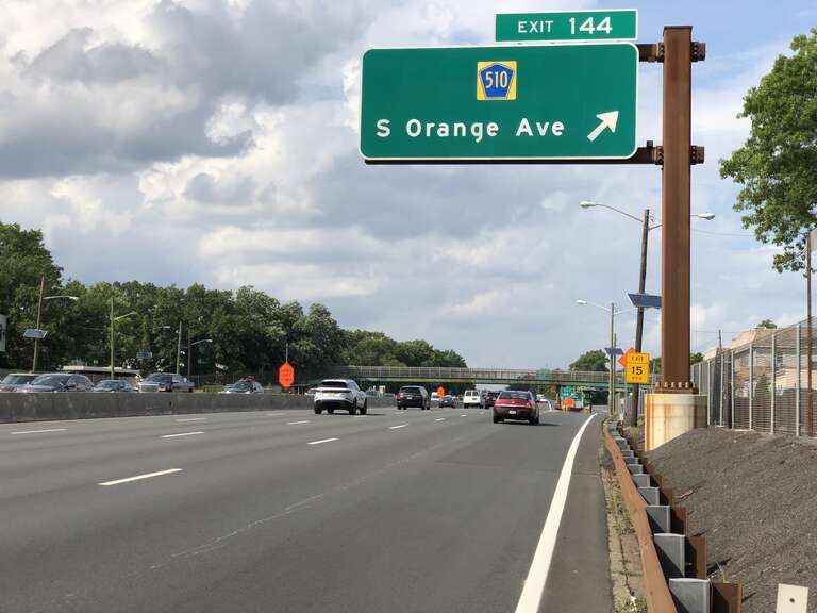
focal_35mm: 52
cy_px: 306
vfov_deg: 28.0
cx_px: 408
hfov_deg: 36.8
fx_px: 1227
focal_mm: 6
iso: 16
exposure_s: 1/1567
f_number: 2.4
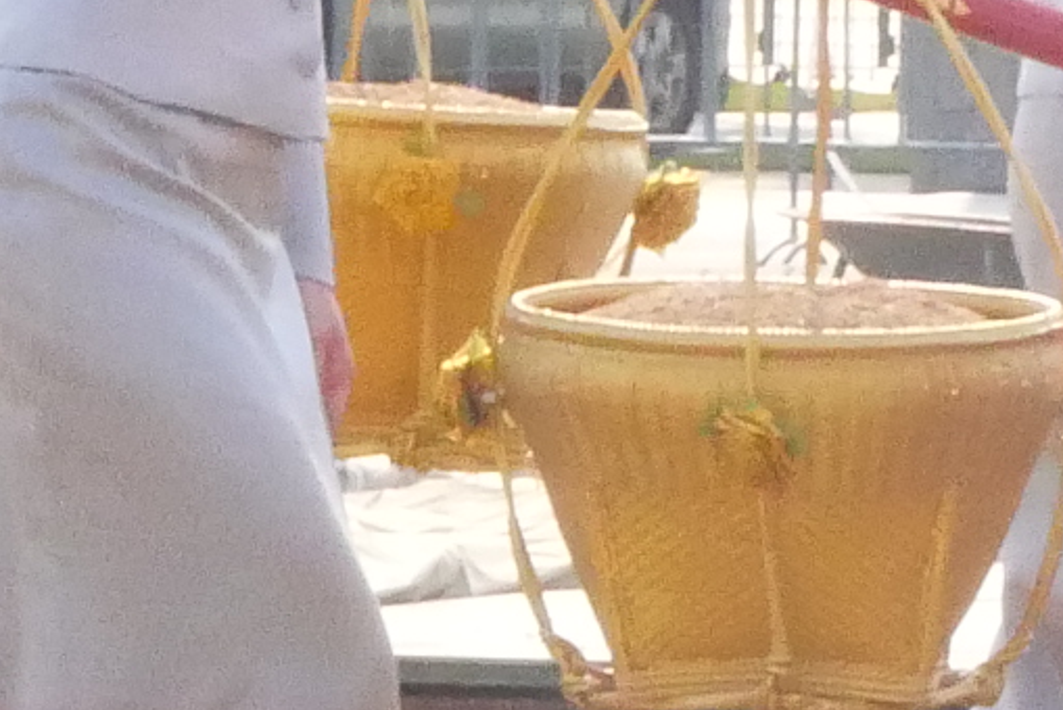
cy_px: -403
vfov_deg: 1.5
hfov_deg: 2.3
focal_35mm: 905
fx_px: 26737
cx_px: 299
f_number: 22
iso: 4000
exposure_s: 1/500
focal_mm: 60
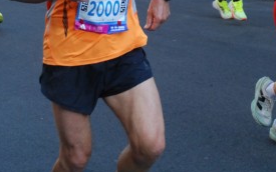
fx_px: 1106
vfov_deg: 8.9
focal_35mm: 147
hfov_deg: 14.2
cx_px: 149
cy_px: 22
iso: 1000
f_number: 4.8
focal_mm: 44
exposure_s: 1/800
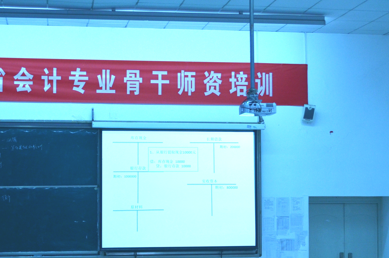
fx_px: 679
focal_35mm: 63
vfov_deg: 21.4
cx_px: 131
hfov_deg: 31.7
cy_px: 159
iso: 400
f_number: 5
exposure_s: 1/100
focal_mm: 26
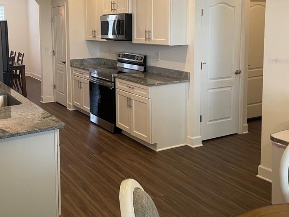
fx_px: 326
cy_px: 61
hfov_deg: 46.4
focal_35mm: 39
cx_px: 77
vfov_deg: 36.2
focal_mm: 4.2
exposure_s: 1/60
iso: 80
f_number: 1.6
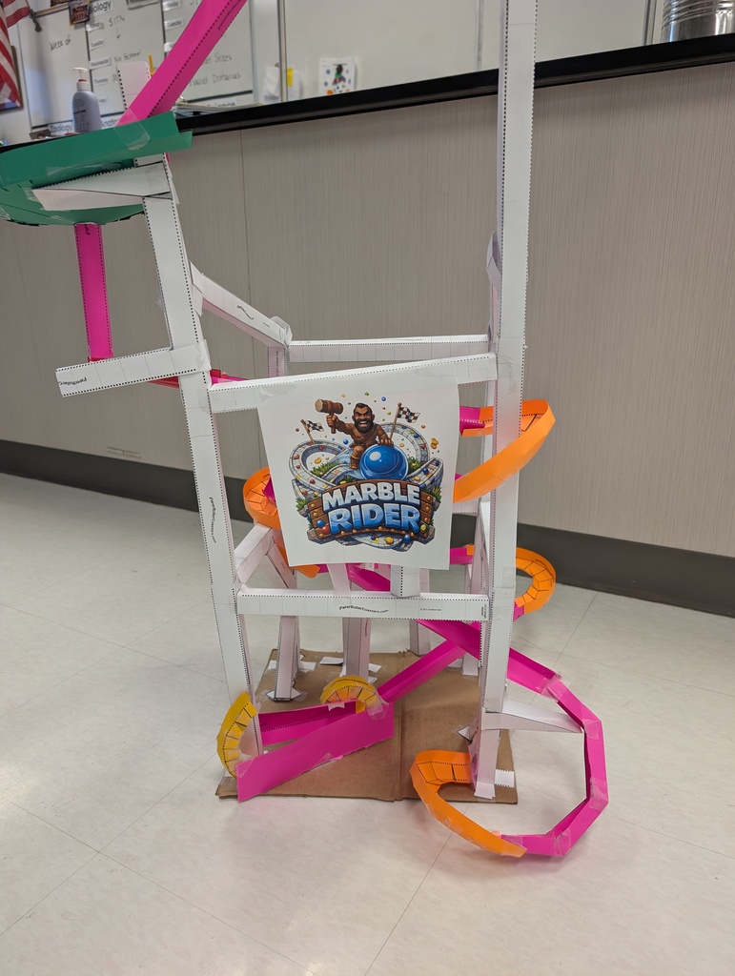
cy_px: 488
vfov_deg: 71.5
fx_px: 678
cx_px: 368
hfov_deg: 56.9
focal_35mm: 24
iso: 27
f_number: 1.68
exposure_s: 1/25.1
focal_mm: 6.9
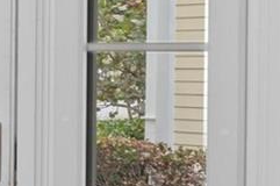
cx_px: -526
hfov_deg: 12.1
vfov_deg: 14.6
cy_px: 48
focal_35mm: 93
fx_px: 722
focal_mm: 14
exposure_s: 1/3
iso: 200
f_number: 9
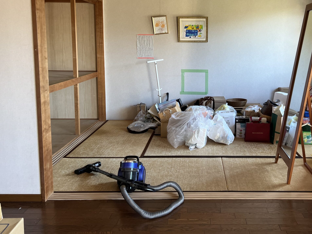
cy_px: 77
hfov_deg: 51.8
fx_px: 315
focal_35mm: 35
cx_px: 204
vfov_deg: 40.2
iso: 125
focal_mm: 5.7
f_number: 1.5
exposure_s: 1/110
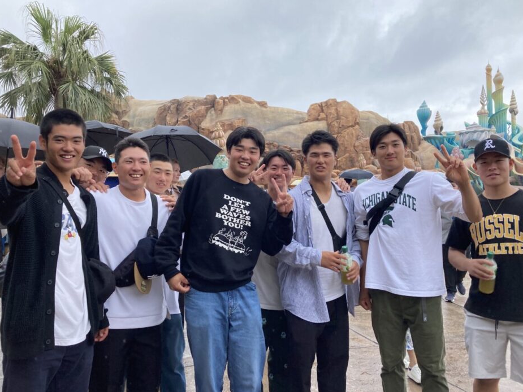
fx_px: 468
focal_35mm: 31
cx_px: 278
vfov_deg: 45.4
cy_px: 185
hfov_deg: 58.3
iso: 20
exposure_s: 1/414
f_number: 1.8
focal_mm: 3.99
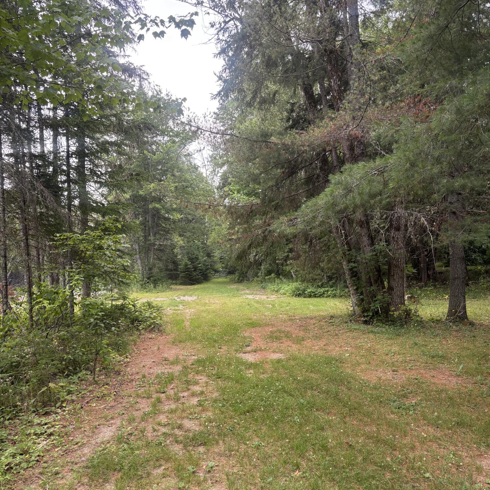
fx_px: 496
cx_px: 247
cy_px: 294
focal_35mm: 31
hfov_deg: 52.5
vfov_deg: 52.2
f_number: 1.6
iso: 50
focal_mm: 5.96
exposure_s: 1/195
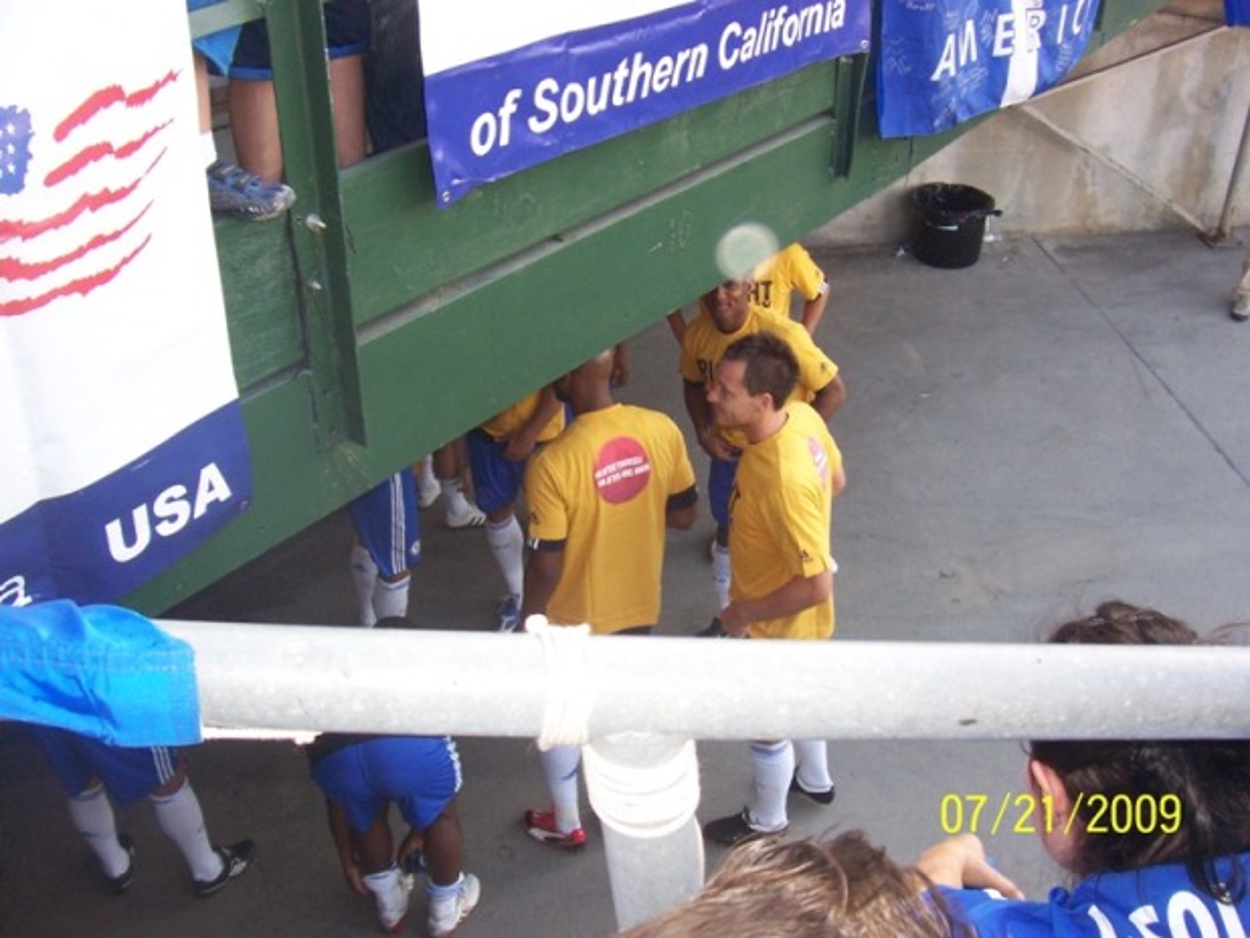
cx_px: 625
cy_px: 469
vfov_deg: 41.8
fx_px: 1228
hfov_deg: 53.9
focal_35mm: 34
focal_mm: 5.6
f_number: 2.7
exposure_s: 1/90
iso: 125
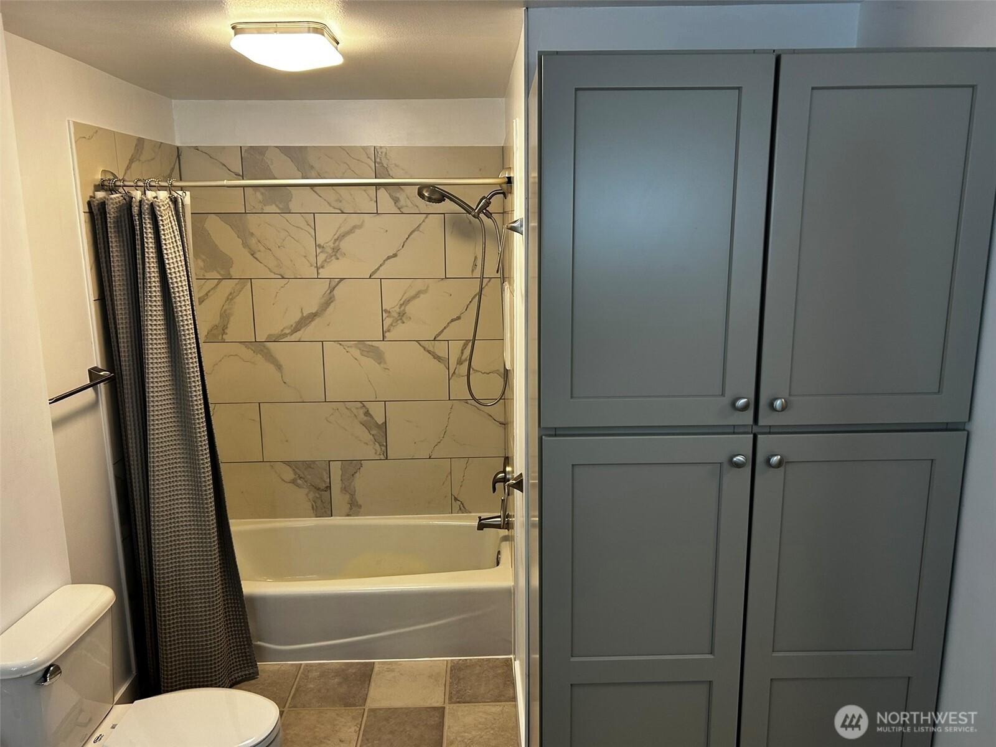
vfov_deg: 53.1
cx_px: 498
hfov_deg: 67.3
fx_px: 748
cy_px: 374
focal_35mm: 26
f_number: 1.5
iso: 80
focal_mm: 5.7
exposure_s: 1/60
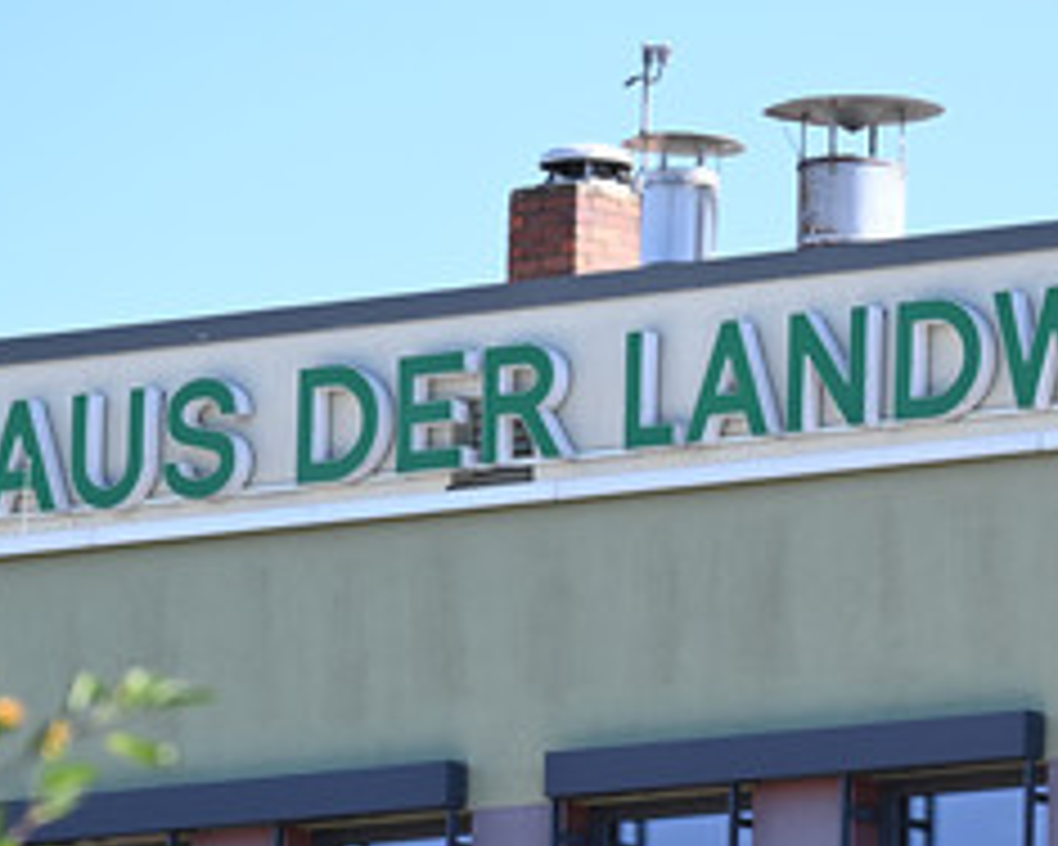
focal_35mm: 490
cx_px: 779
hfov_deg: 3.9
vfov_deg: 3.2
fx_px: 15343
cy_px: 873
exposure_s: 1/250
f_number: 5.6
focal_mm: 130
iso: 110
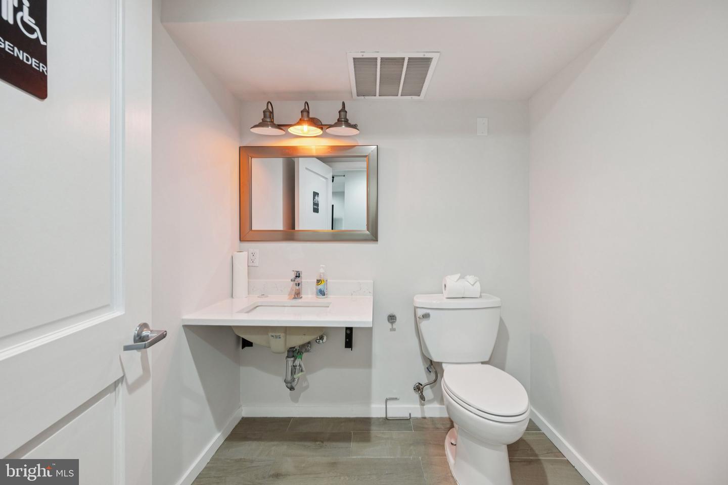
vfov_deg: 81.2
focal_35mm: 14
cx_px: 364
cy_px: 242
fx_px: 283
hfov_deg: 104.3
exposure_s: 1/25
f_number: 7.1
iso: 400
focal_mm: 14
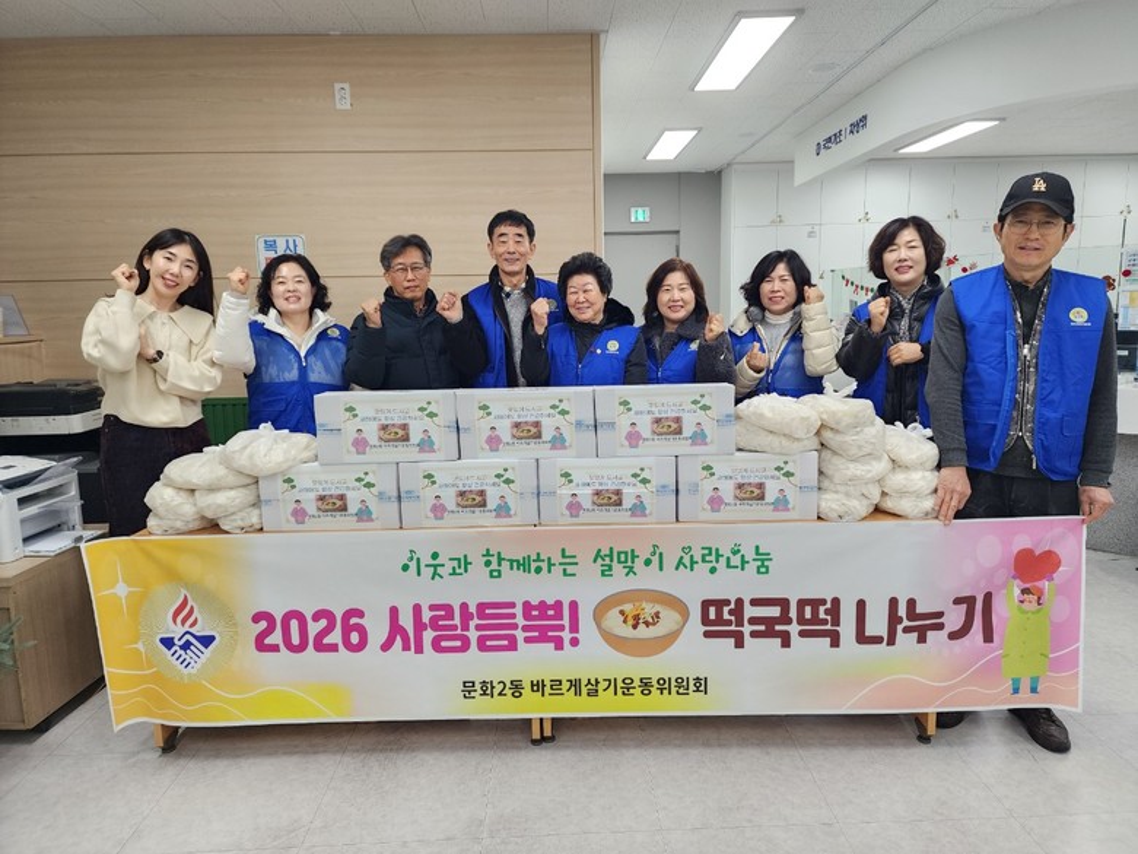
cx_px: 569
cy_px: 427
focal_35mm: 23
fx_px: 756
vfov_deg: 58.9
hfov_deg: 73.9
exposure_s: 1/120
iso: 160
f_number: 1.8
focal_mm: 6.4
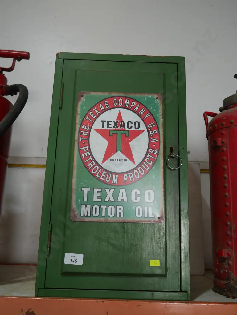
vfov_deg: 53.9
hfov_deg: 41.8
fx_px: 310
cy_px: 158
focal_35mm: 34
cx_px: 118
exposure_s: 1/100
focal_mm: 17
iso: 200
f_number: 4
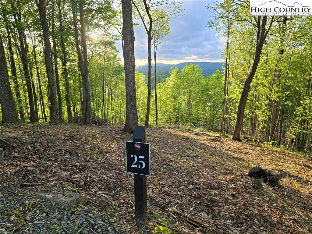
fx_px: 207
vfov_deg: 58.9
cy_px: 117
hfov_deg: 73.9
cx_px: 156
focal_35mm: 23
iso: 20
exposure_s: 1/180
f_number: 1.7
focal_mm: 6.3
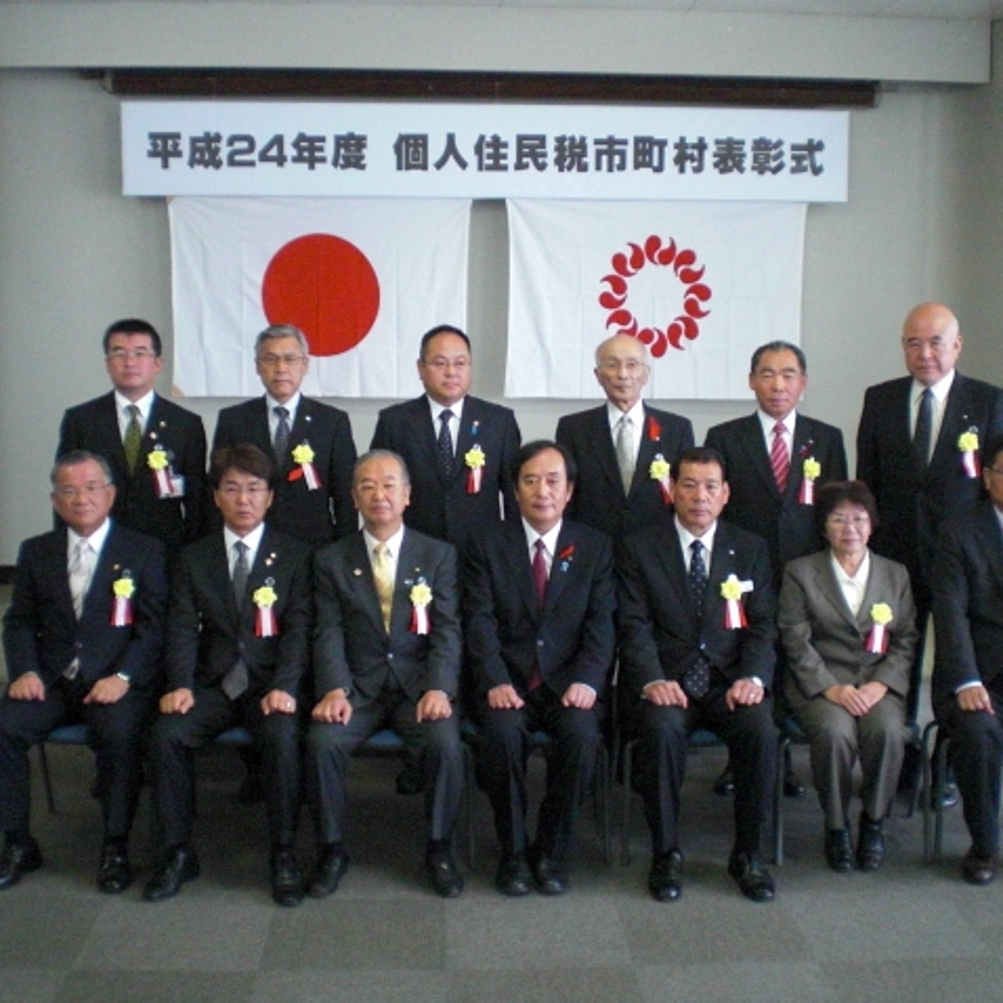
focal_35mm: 45
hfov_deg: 37.5
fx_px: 1475
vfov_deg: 37.6
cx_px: 516
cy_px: 502
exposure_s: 1/100
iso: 800
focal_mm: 6.3
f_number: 3.1
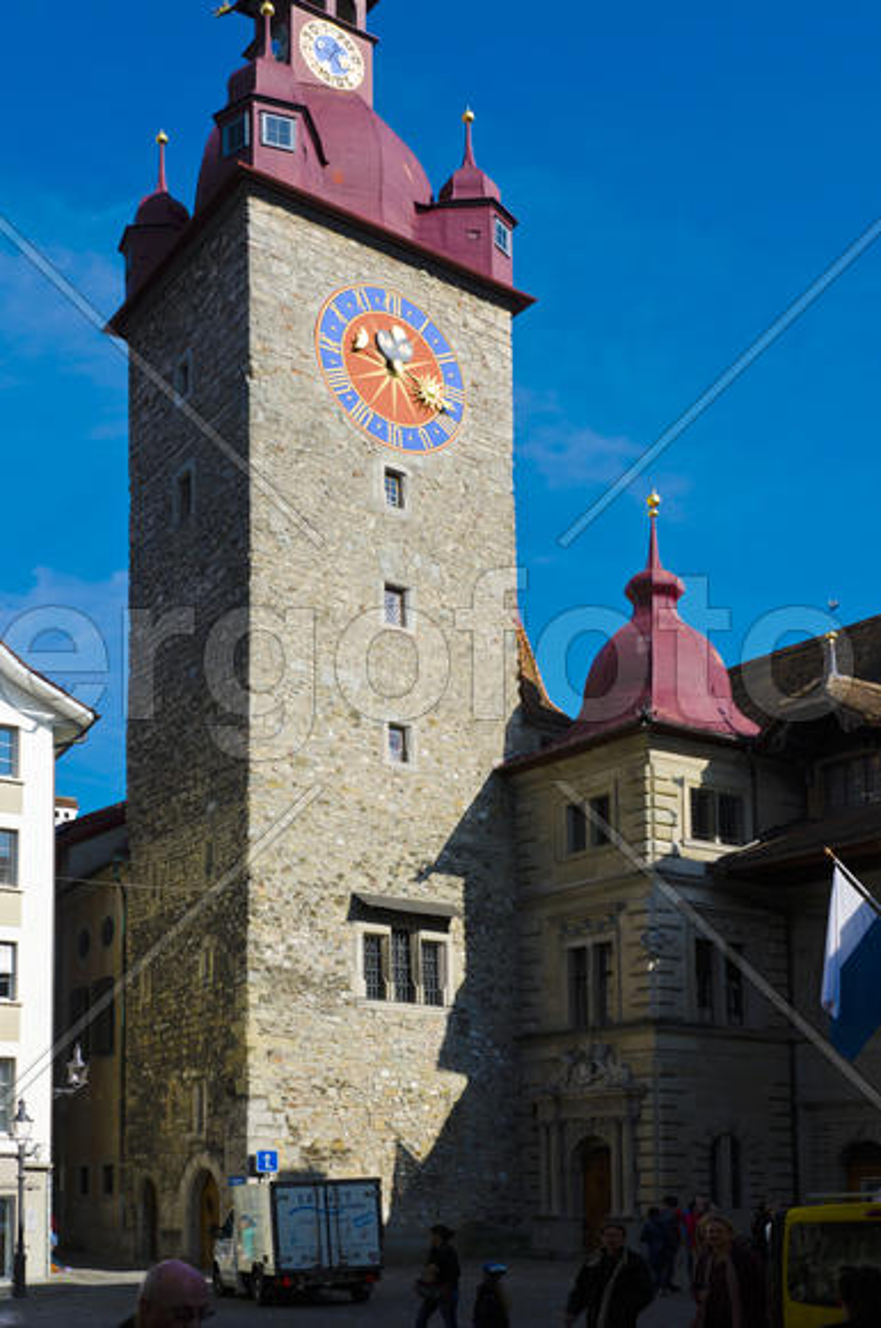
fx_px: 1546
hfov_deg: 31.8
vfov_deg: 46.5
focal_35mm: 42
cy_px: 664
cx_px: 440
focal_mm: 28
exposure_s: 1/350
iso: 100
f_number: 6.7
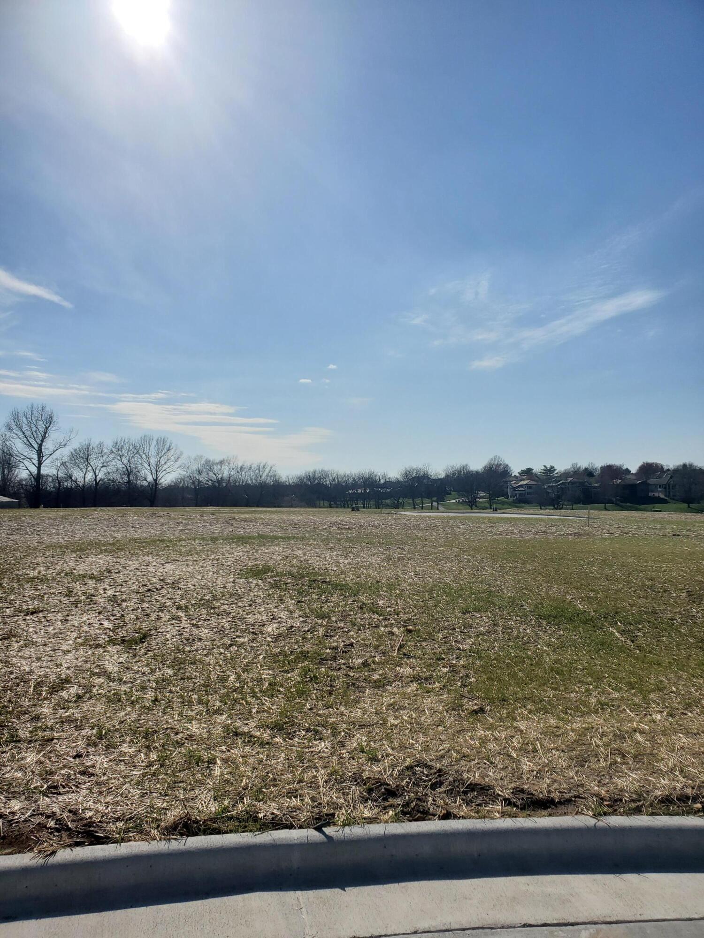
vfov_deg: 67.3
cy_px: 469
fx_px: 705
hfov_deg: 53.1
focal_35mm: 26
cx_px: 352
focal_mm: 4.3
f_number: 2.4
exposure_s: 1/9285
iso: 50
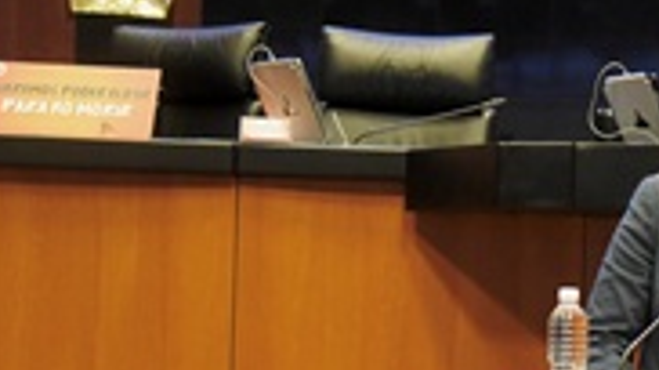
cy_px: 263
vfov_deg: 12.3
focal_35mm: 98
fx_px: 1711
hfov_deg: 20.7
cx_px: 728
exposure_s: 1/200
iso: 3200
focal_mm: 38
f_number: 4
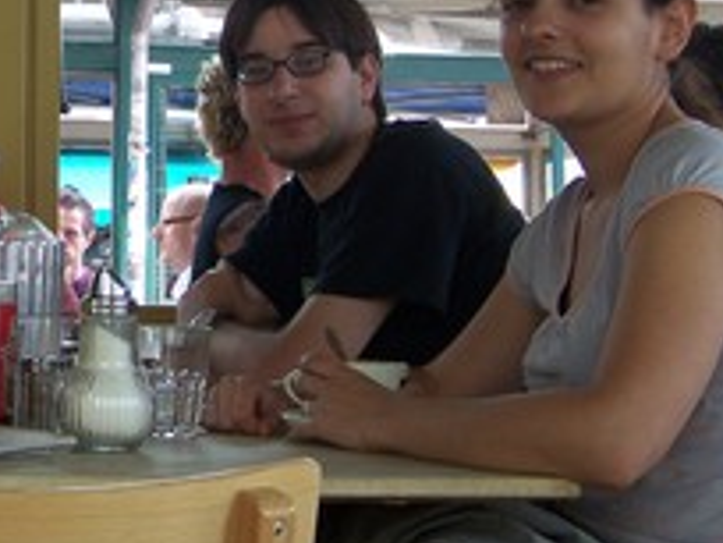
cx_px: 50
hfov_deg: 22.6
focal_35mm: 84
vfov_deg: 17.3
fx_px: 1754
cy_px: 57
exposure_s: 1/80
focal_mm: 6.3
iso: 80
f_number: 2.8
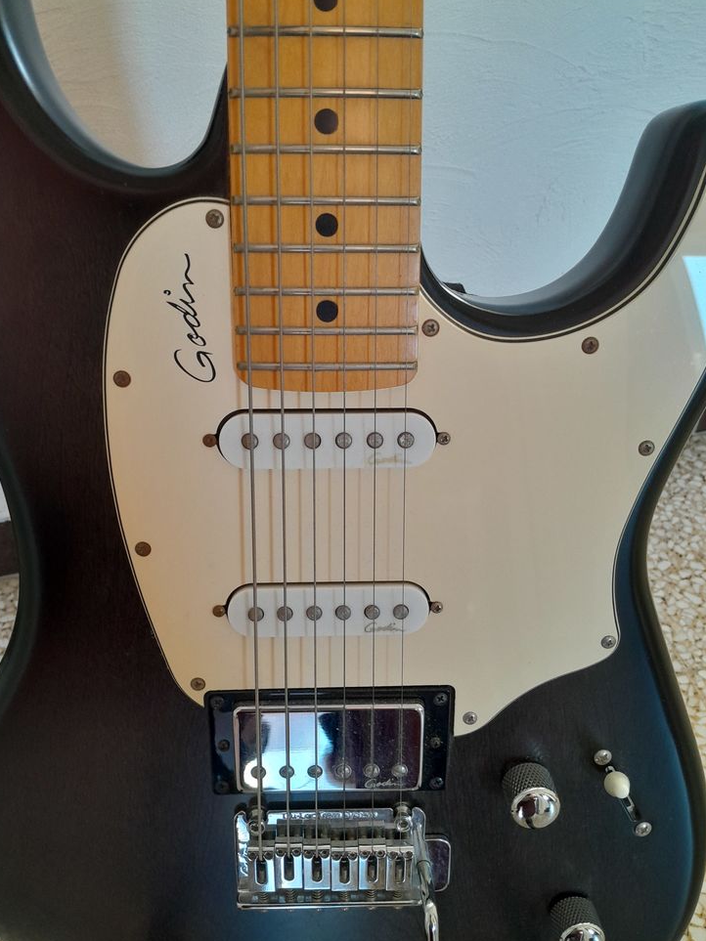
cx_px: 354
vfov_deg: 65.3
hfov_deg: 51.3
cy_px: 480
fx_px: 734
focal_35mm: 27
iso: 250
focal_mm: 3.98
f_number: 1.8
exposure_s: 1/50
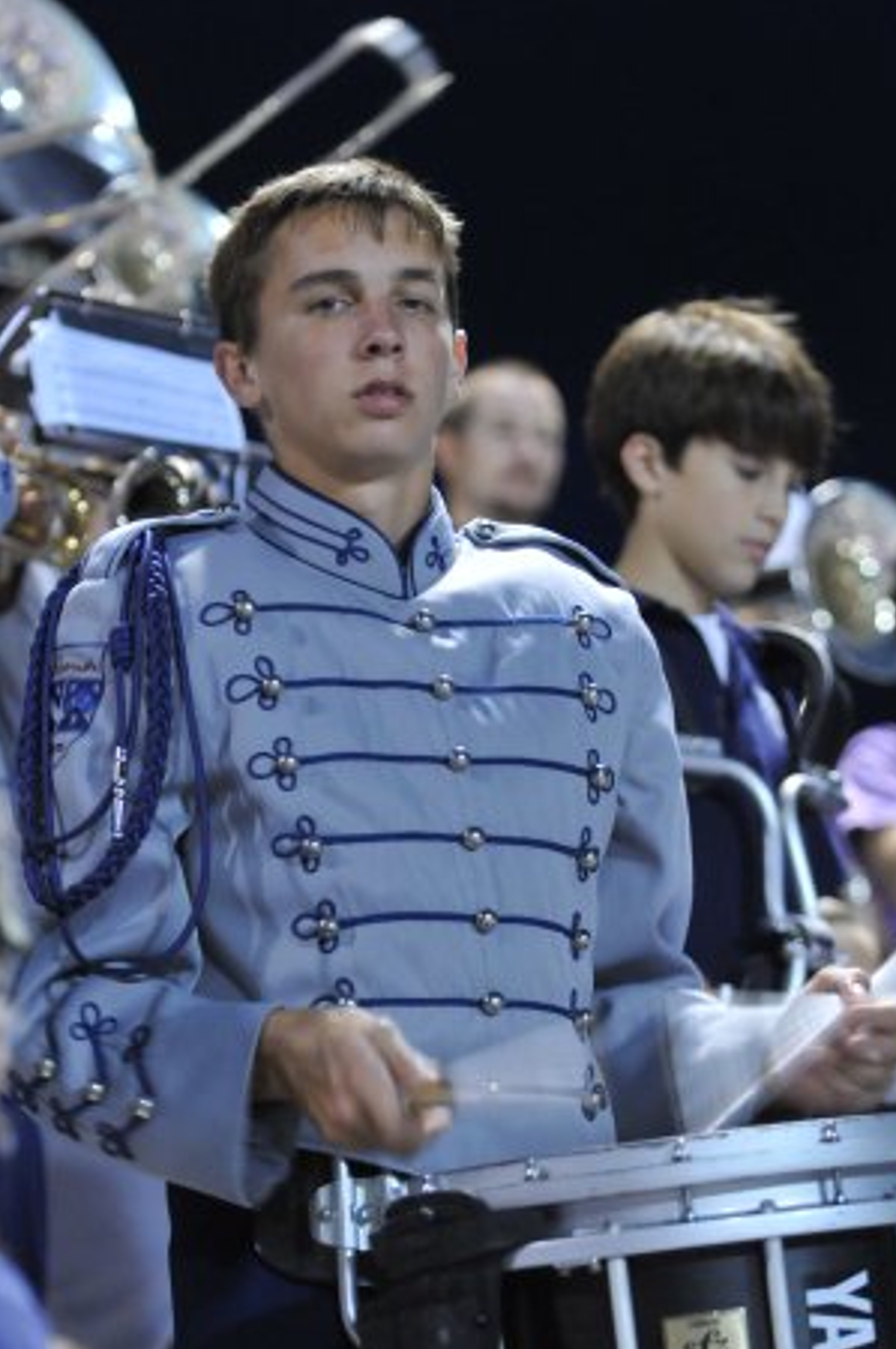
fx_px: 6735
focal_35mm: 180
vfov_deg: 11.4
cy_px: 890
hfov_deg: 7.6
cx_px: 475
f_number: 2.8
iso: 1600
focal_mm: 90
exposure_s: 1/60
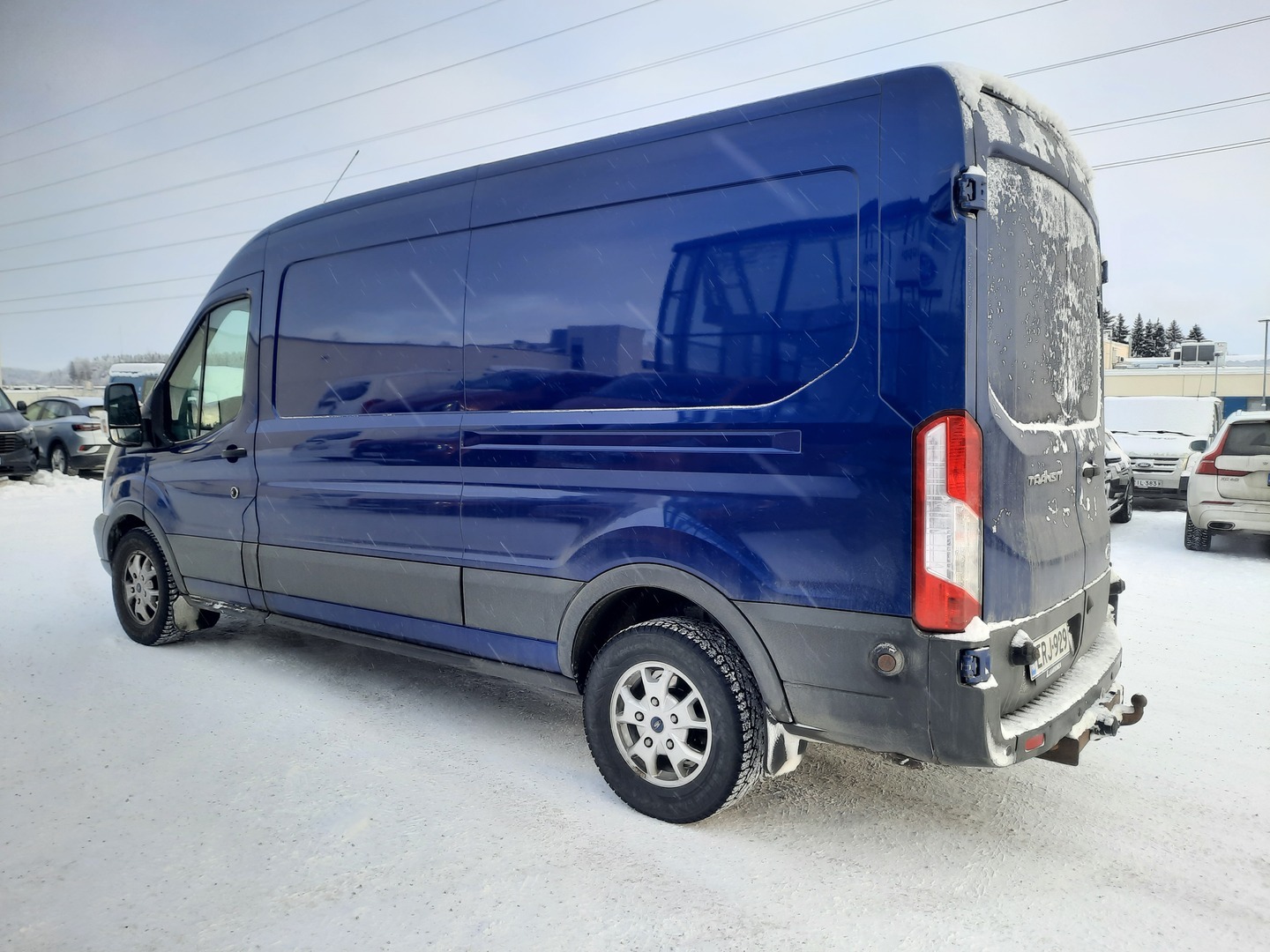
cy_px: 476
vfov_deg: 54.9
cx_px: 635
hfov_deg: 69.4
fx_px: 917
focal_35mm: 25
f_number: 2
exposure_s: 1/192
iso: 32
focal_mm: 4.6
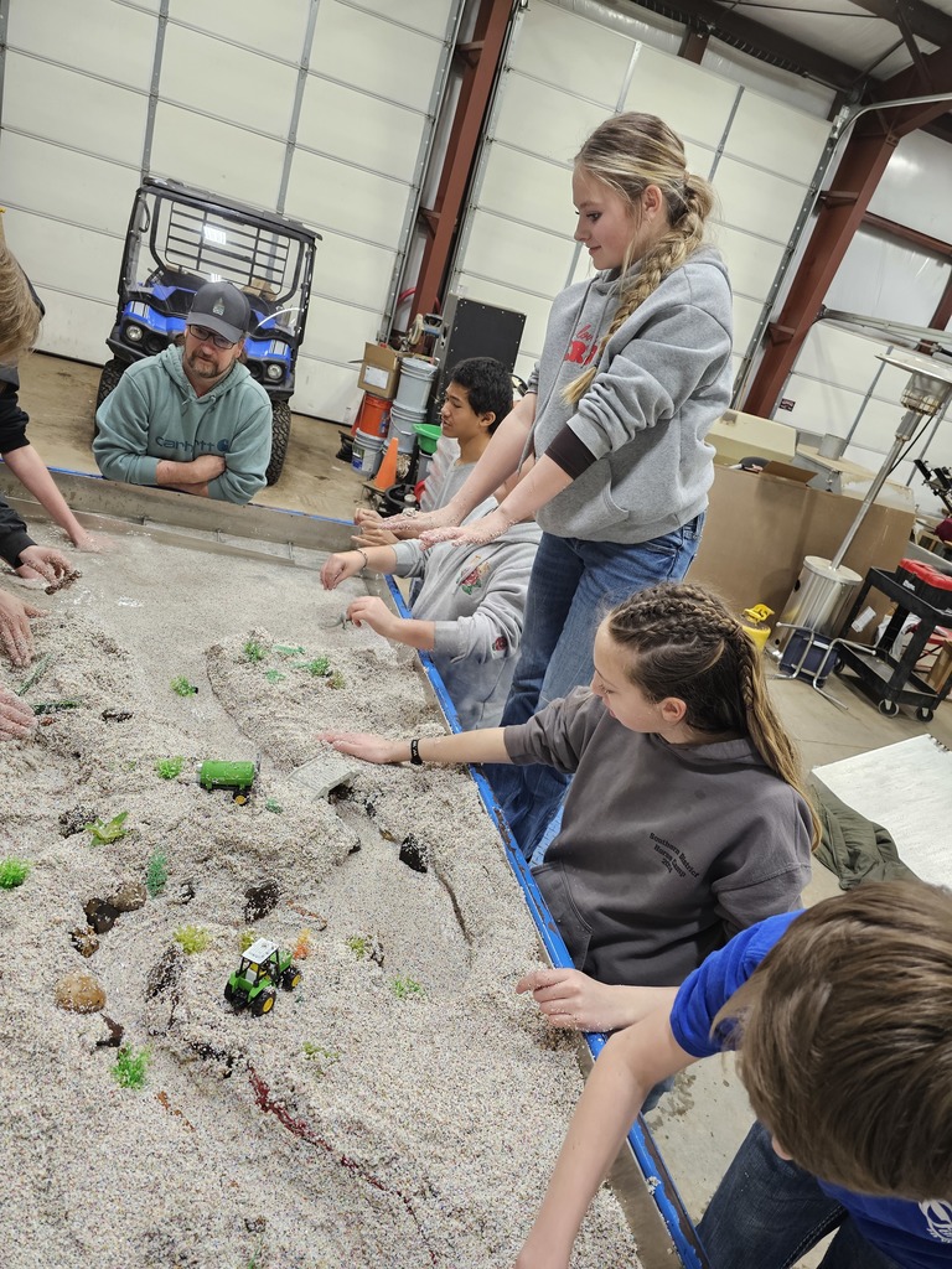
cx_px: 476
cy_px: 634
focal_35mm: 23
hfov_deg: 58.9
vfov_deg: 73.9
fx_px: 843
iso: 200
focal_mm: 6.3
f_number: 1.7
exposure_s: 1/120
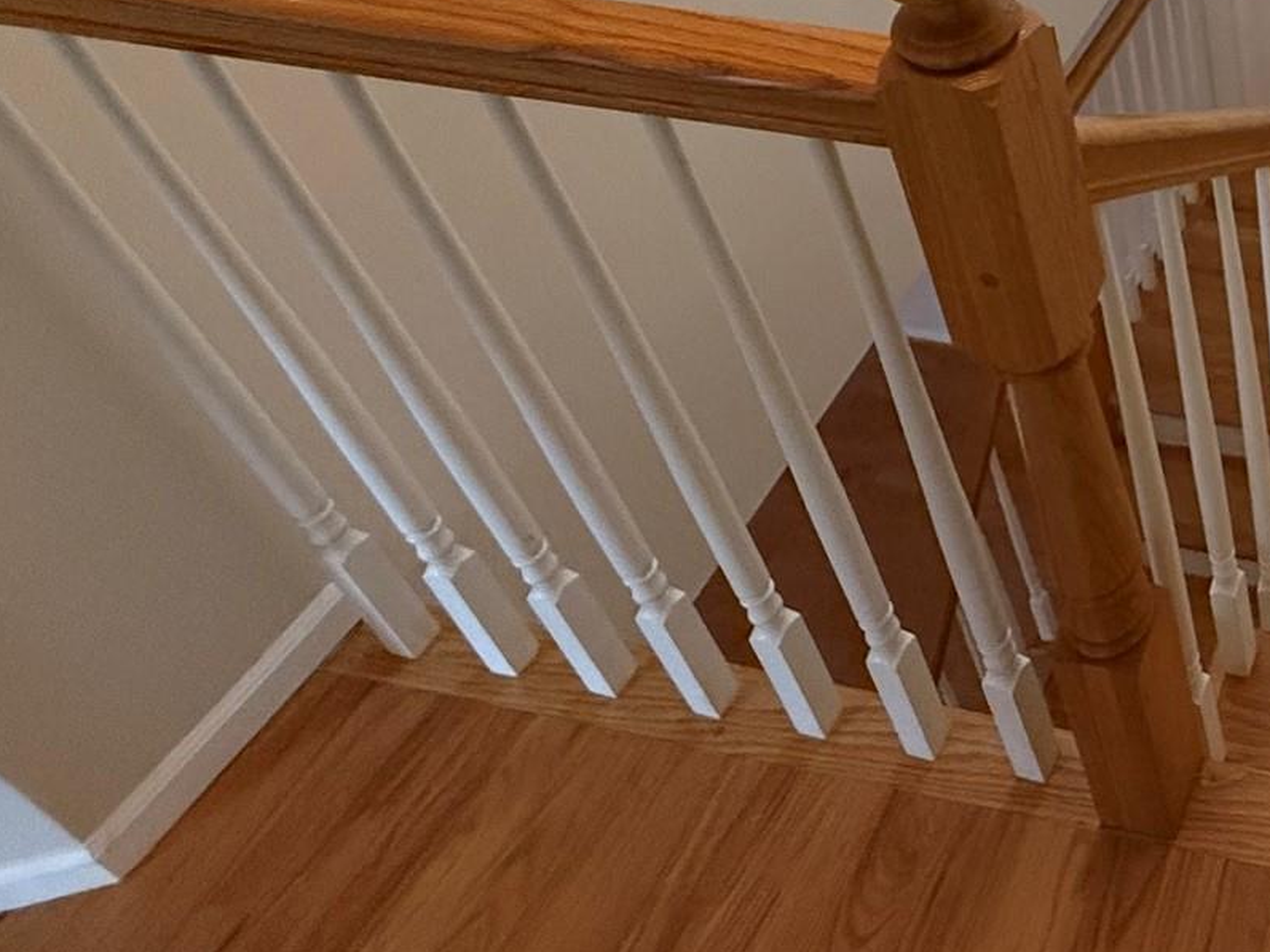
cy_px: -126
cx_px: 1498
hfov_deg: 38.8
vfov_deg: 33.8
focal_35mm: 36
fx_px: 1321
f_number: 2.2
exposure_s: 1/120
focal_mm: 2.22
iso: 500
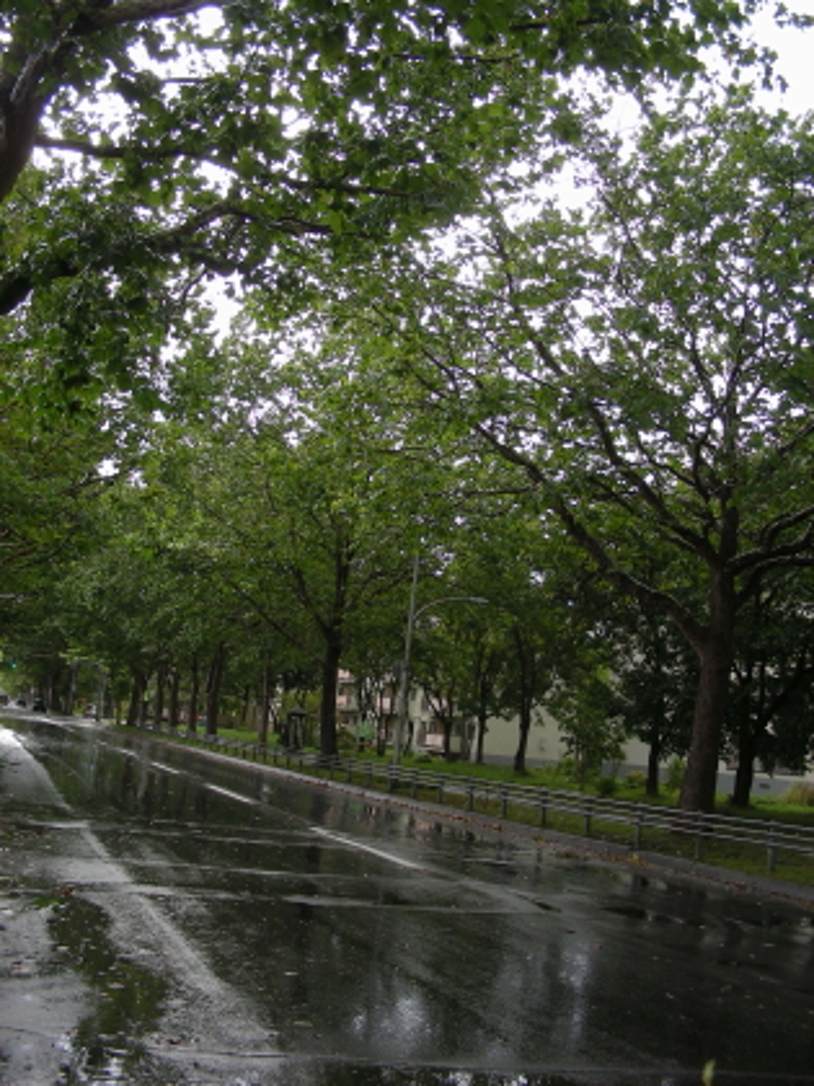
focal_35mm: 38
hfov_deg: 37.7
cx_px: 407
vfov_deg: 49.0
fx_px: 1191
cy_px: 543
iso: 50
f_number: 3.5
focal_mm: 6.3
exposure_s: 1/110
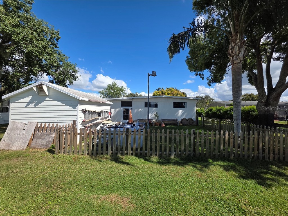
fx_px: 108
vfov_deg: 89.9
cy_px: 108
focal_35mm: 13
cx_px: 144
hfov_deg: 106.2
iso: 40
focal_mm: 2.2
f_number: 1.9
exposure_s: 1/2000
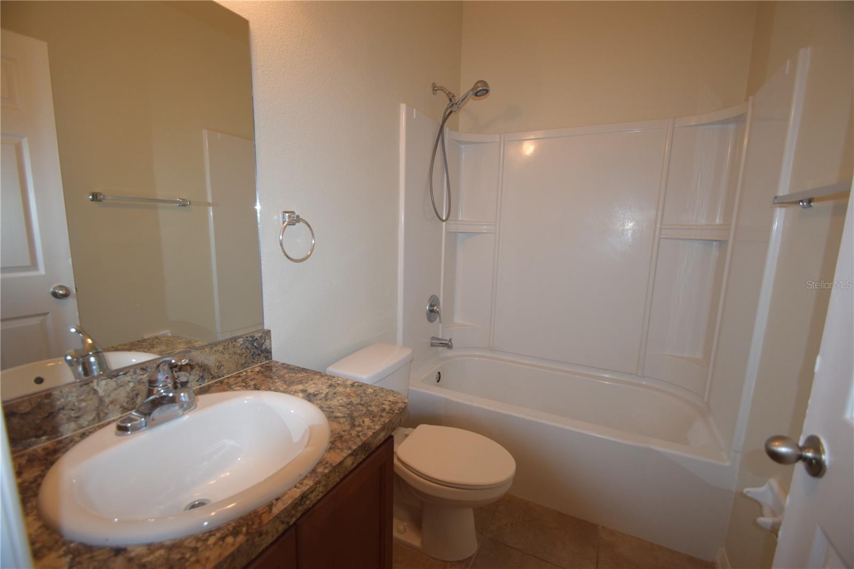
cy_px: 284
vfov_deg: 77.3
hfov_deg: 100.4
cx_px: 427
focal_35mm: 15
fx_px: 356
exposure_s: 1/60
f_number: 3.5
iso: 800
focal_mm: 10
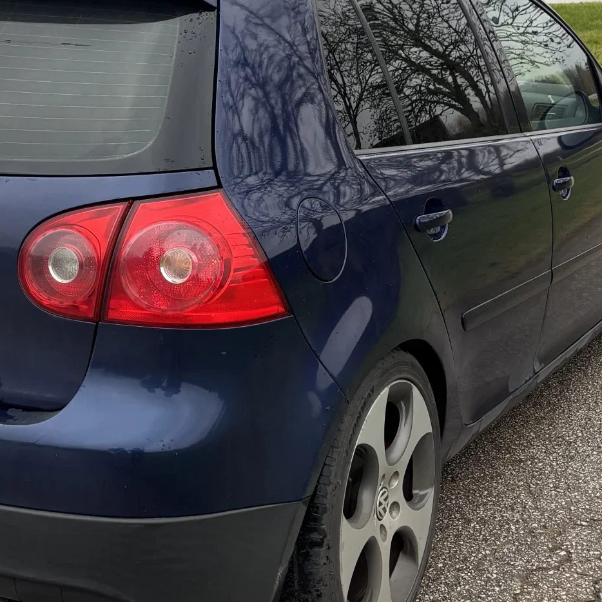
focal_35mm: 63
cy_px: 140
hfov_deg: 27.1
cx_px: 192
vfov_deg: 26.9
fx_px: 1240
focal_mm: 5.96
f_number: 1.6
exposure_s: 1/421
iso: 50
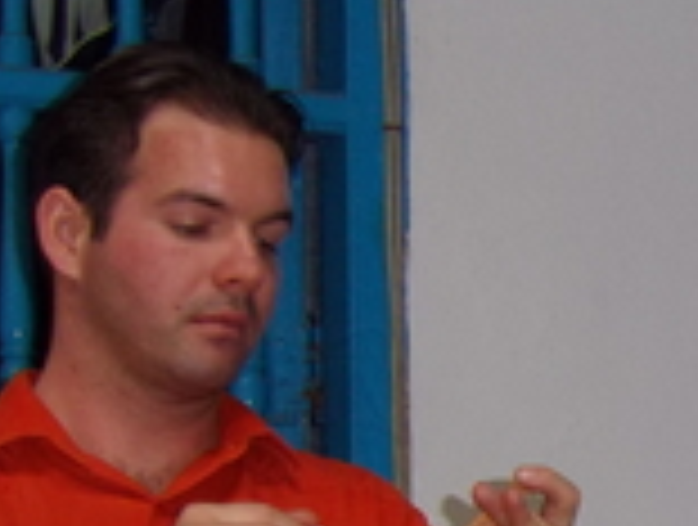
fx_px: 3355
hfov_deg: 11.5
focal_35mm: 166
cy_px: 652
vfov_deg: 8.9
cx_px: 950
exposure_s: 1/60
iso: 181
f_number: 3.4
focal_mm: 7.6
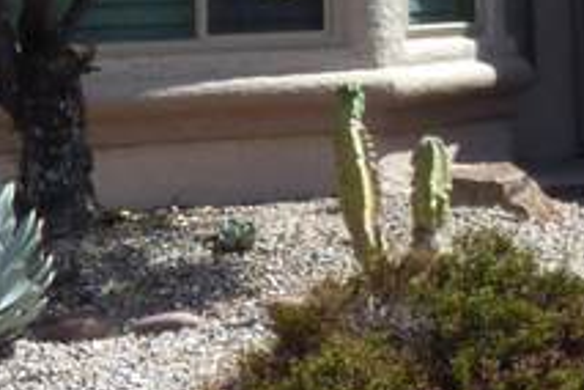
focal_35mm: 200
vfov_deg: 6.8
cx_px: 1023
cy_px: -102
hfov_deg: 9.8
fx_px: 3244
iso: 100
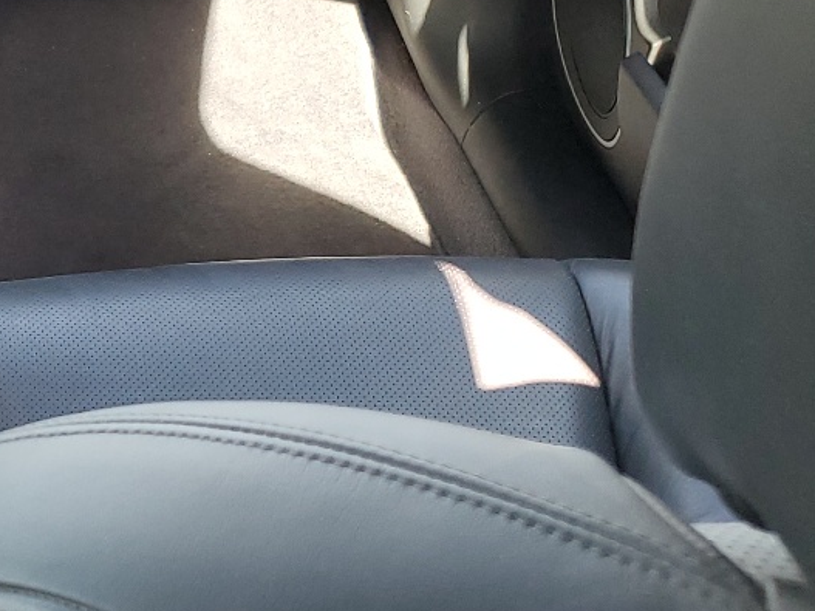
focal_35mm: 79
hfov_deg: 21.9
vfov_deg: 18.6
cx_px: -280
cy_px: 261
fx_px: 1860
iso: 69
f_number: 1.5
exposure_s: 1/120
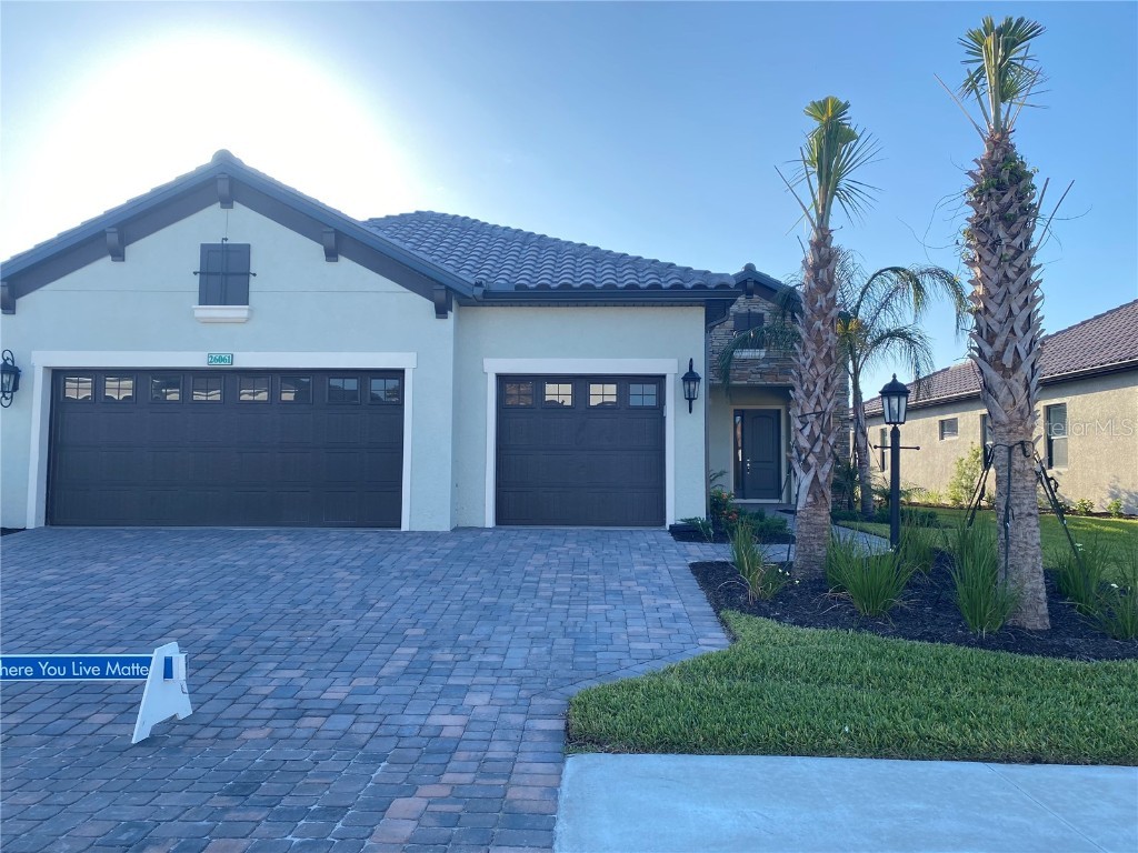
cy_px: 426
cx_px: 569
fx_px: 855
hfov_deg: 67.3
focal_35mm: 26
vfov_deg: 53.1
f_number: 1.8
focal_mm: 4.25
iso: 32
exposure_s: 1/706
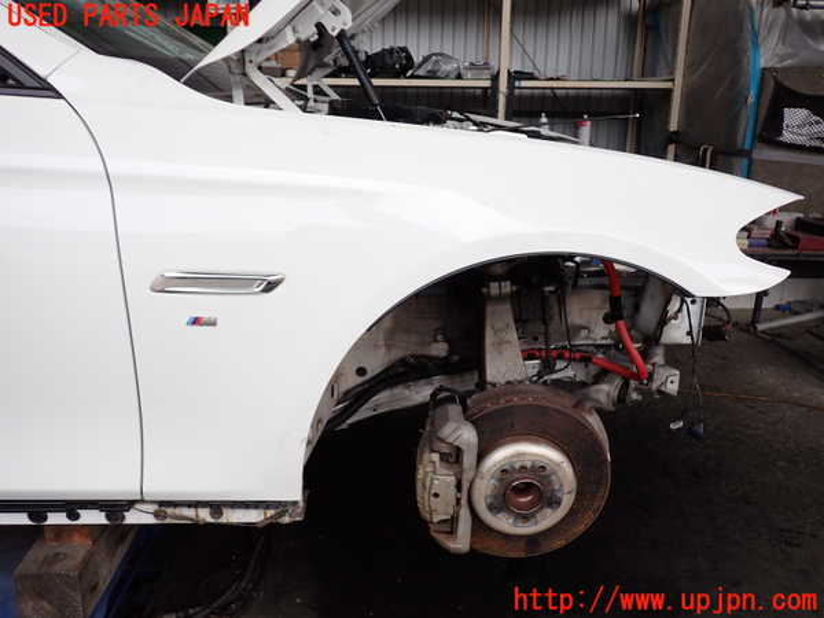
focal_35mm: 30
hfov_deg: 60.0
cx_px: 412
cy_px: 309
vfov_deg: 46.8
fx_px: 714
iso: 100
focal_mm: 5.4
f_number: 2.3
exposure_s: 1/500
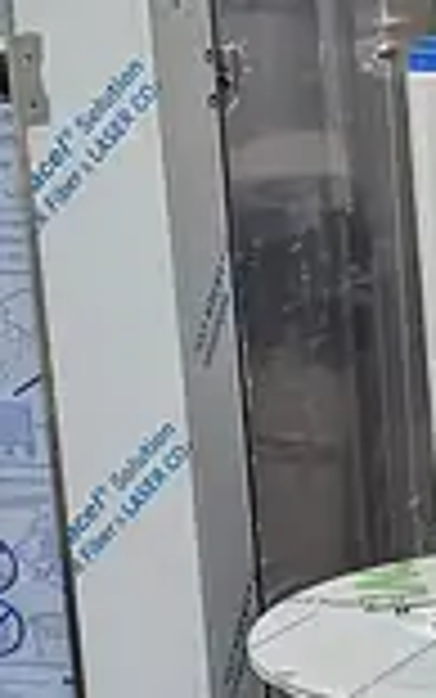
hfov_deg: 9.1
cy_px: 648
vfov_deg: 16.3
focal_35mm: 126
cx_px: 1146
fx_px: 2393
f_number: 1.7
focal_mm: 6.3
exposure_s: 1/190
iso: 160
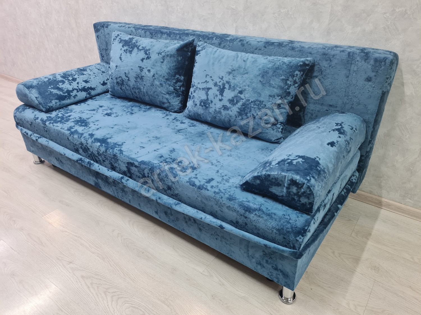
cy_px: 158
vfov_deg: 53.1
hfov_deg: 67.3
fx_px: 316
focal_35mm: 26
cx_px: 210
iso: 250
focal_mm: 5.4
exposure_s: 1/50
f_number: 1.8
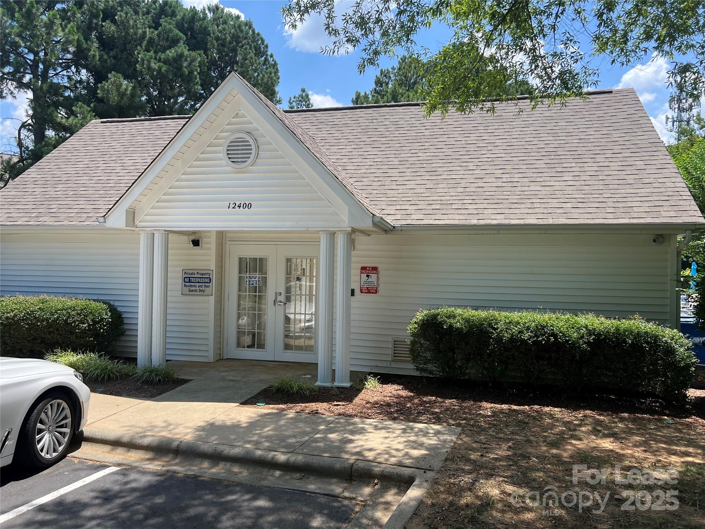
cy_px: 264
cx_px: 352
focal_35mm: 26
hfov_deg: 67.3
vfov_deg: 53.1
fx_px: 530
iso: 50
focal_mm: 5.7
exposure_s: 1/1901
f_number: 1.5
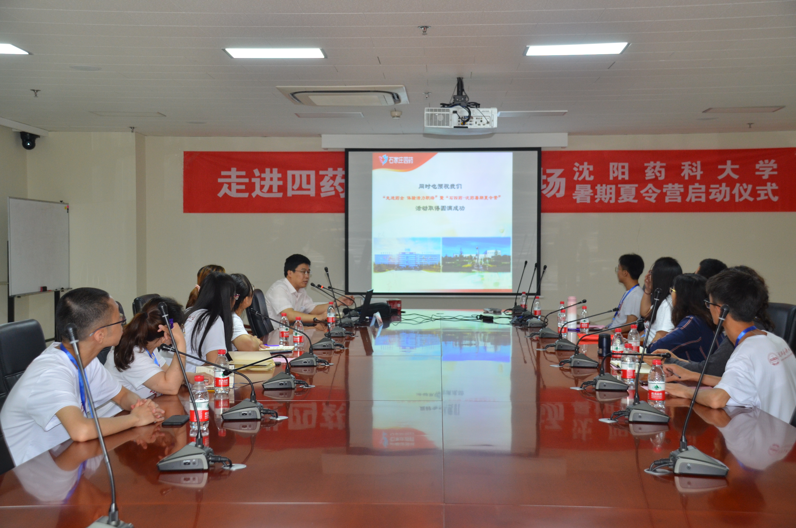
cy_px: 264
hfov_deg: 41.2
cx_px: 398
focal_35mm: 48
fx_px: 1059
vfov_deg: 28.0
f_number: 4.2
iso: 800
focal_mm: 32
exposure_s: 1/60
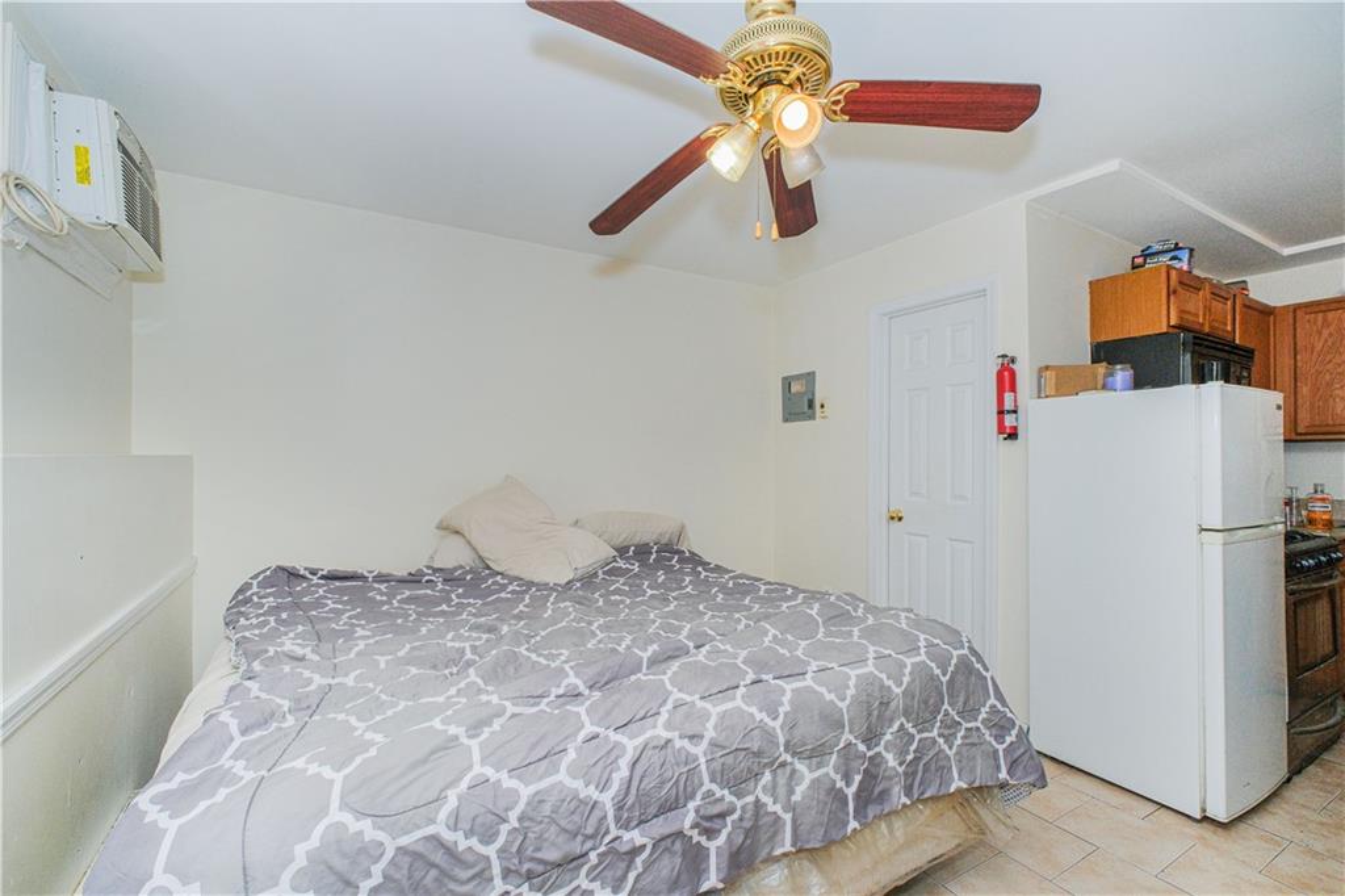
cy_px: 448
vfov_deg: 77.3
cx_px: 672
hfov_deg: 100.4
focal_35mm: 15
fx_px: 560
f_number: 10
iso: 1000
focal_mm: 10
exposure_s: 1/100
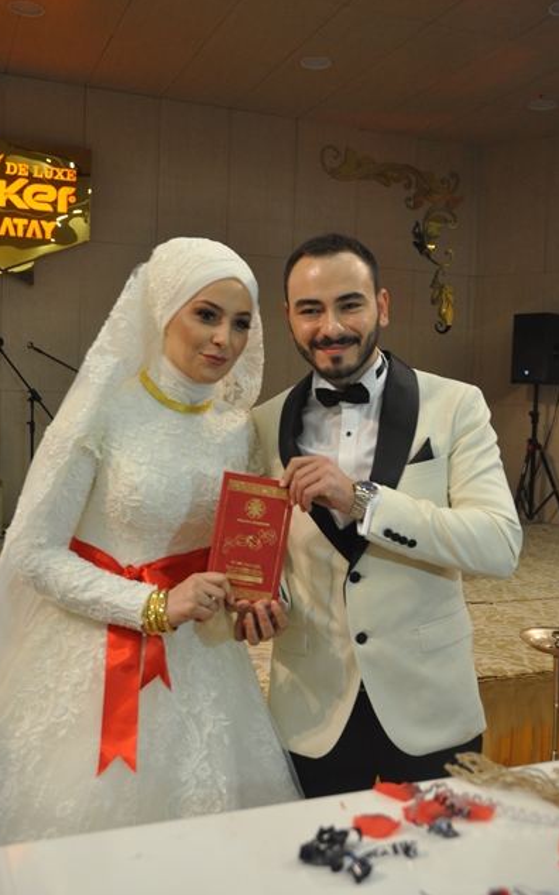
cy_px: 445
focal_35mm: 37
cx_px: 277
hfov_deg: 34.4
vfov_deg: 52.8
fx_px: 902
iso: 800
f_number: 4
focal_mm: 24
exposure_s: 1/60
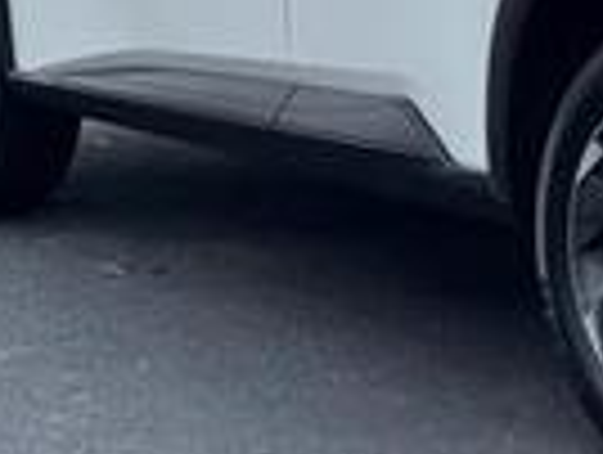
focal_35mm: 180
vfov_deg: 8.2
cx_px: 819
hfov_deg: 10.7
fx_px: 3141
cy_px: -27
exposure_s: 1/1339
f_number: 1.78
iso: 64
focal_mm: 6.76
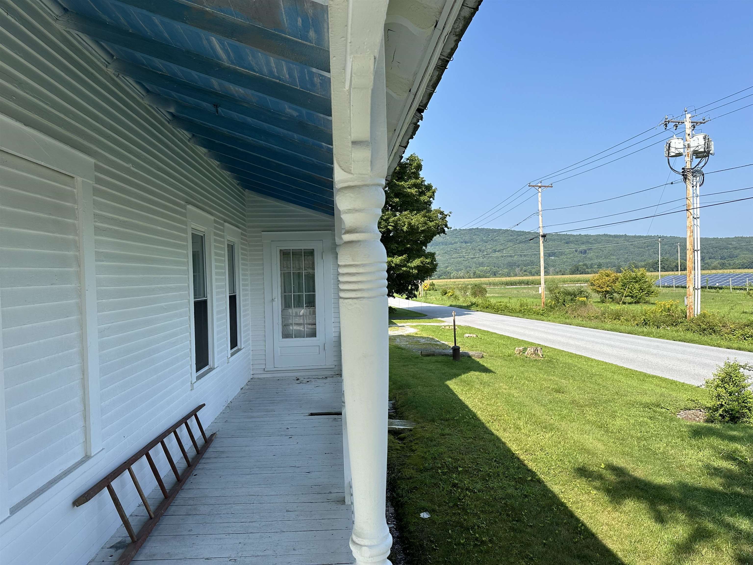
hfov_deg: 71.6
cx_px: 376
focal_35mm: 24
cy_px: 282
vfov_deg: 56.8
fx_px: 522
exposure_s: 1/2809
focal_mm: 6.86
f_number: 1.78
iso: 80
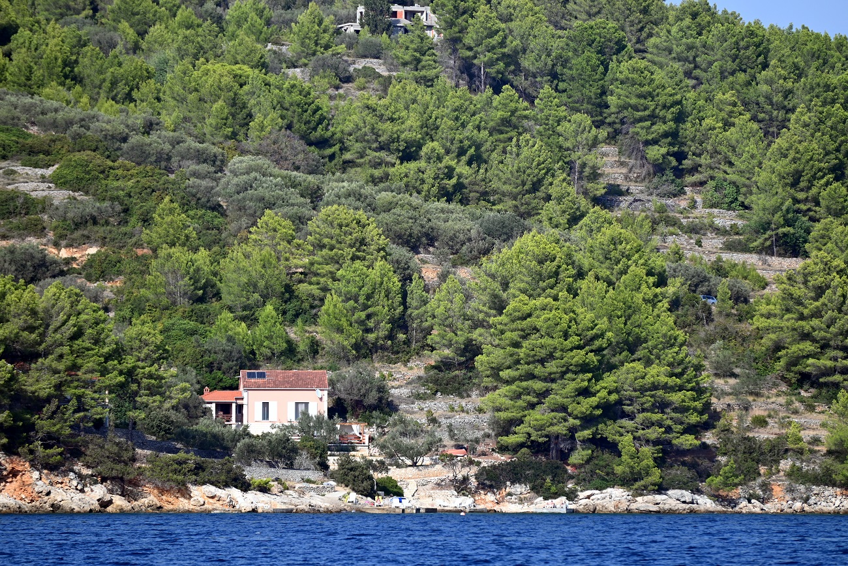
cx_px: 424
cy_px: 283
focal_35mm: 220
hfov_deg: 9.4
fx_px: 5182
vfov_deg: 6.2
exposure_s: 1/1000
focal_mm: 220
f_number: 5.3
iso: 220
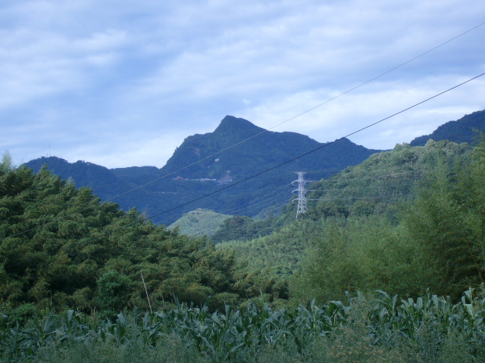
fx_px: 1471
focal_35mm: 105
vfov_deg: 14.1
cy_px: 182
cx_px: 242
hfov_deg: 18.7
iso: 100
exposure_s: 1/400
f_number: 4.9
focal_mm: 17.4
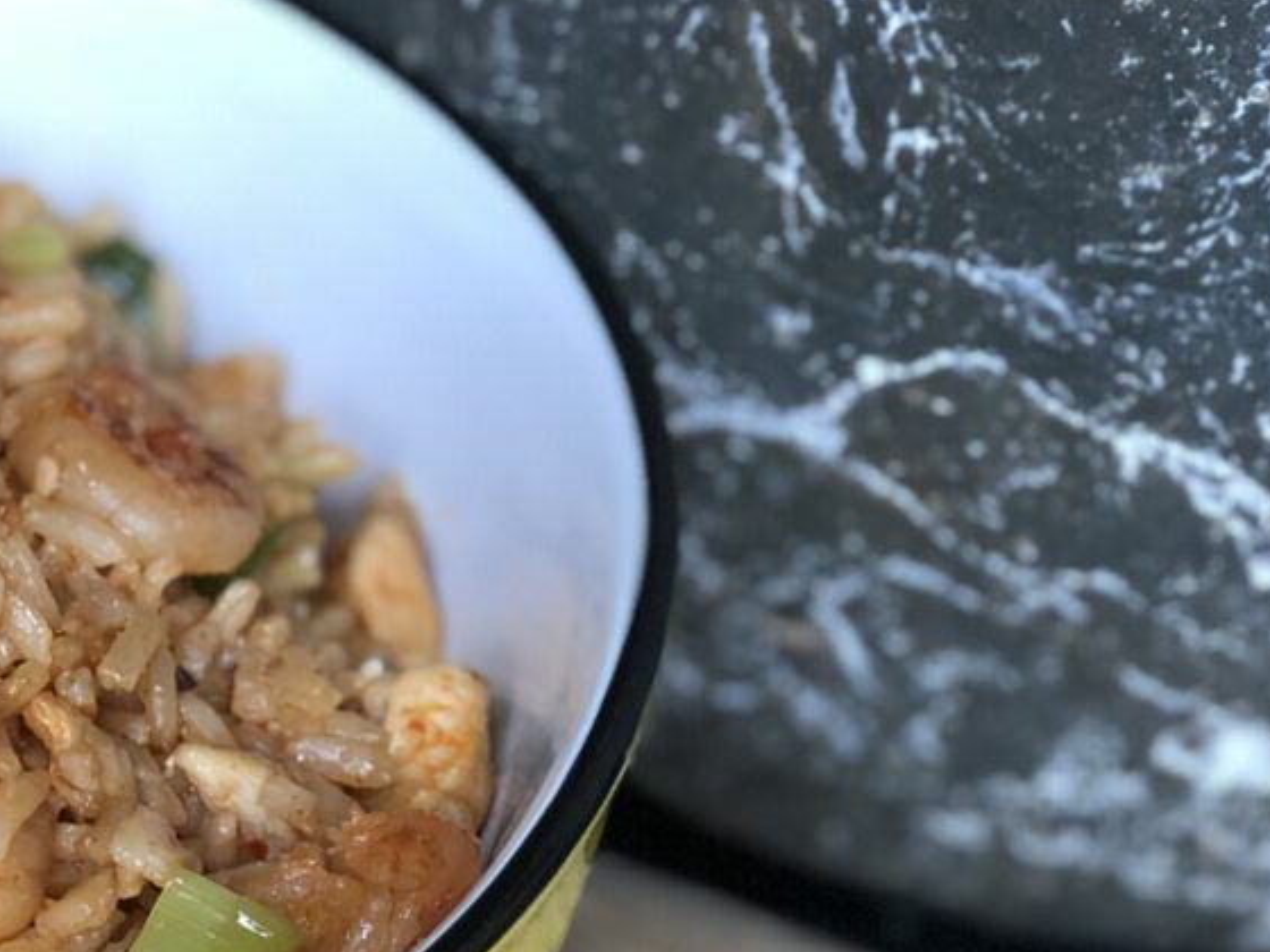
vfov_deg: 9.0
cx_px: 161
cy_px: 1192
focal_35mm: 163
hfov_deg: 12.0
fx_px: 5980
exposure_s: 1/60
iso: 100
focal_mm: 6.6
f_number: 2.8
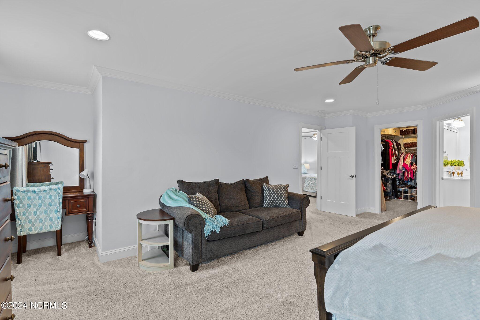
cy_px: 160
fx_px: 227
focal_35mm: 17
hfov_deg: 93.3
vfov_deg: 70.4
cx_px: 240
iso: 100
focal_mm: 17
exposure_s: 1.6
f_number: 6.3
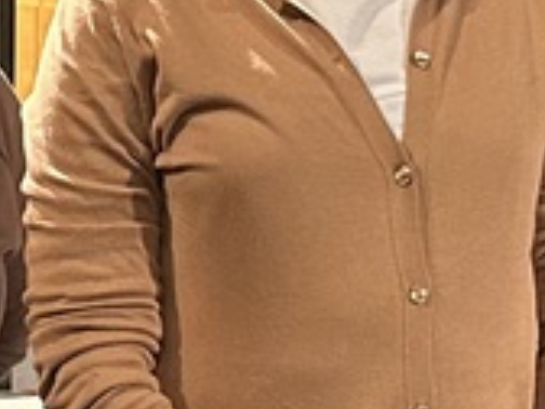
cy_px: 396
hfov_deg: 13.4
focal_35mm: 146
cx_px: 16
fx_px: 2299
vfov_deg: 10.1
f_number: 1.78
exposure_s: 1/60
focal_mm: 6.86
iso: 800
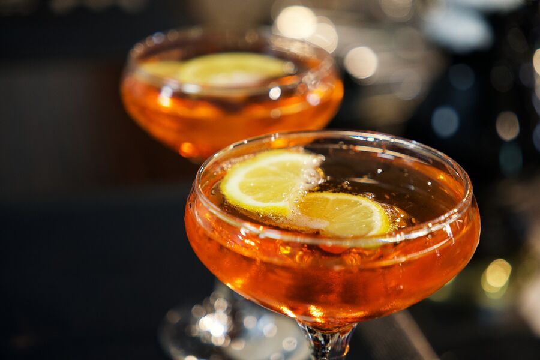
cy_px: 180
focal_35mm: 68
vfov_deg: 20.1
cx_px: 270
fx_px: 1017
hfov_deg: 29.7
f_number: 2.8
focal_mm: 45.2
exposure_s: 1/105
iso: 1000
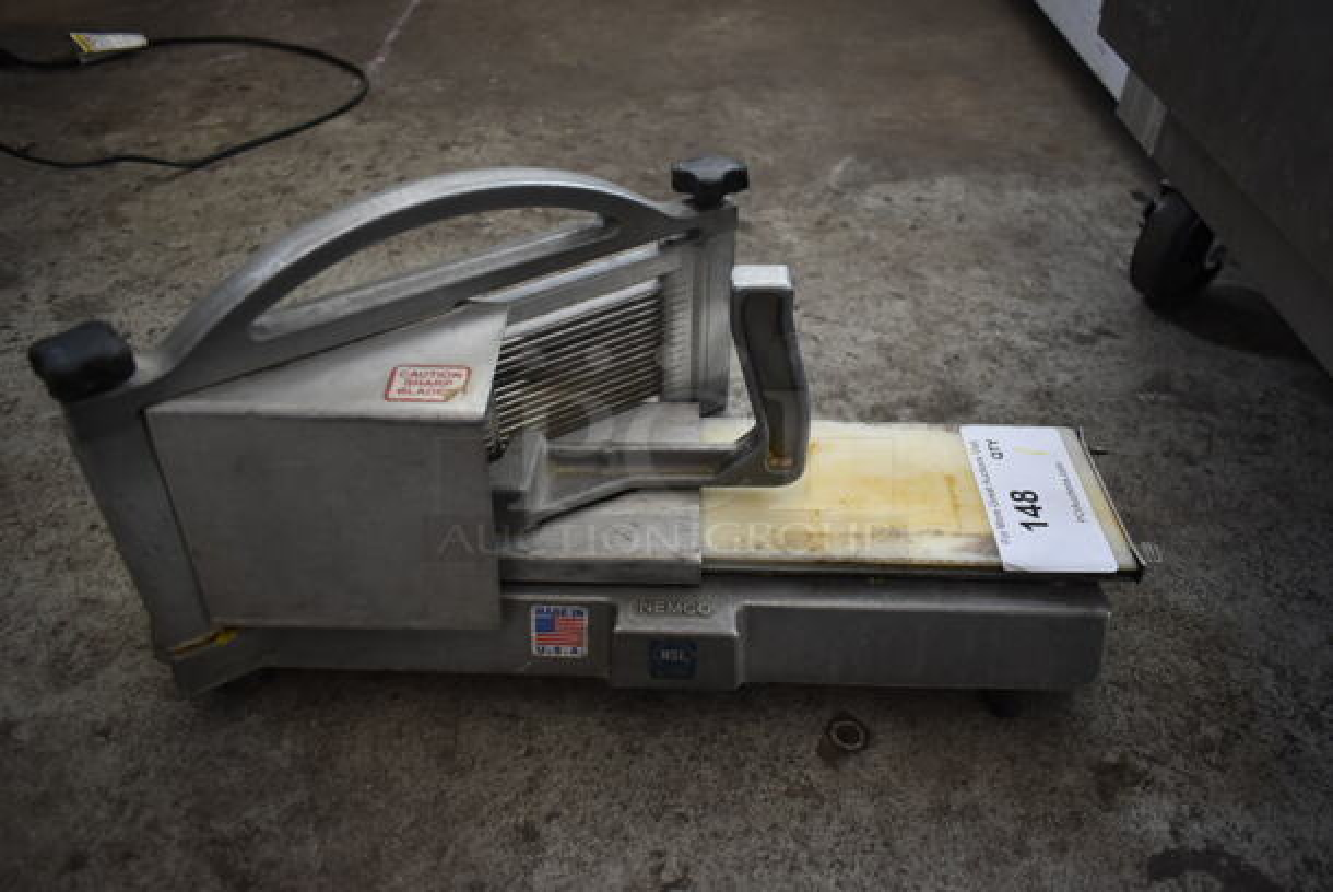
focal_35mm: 27
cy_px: 446
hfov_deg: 67.3
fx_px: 1001
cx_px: 666
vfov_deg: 48.0
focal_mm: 18
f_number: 3.5
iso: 800
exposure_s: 1/30
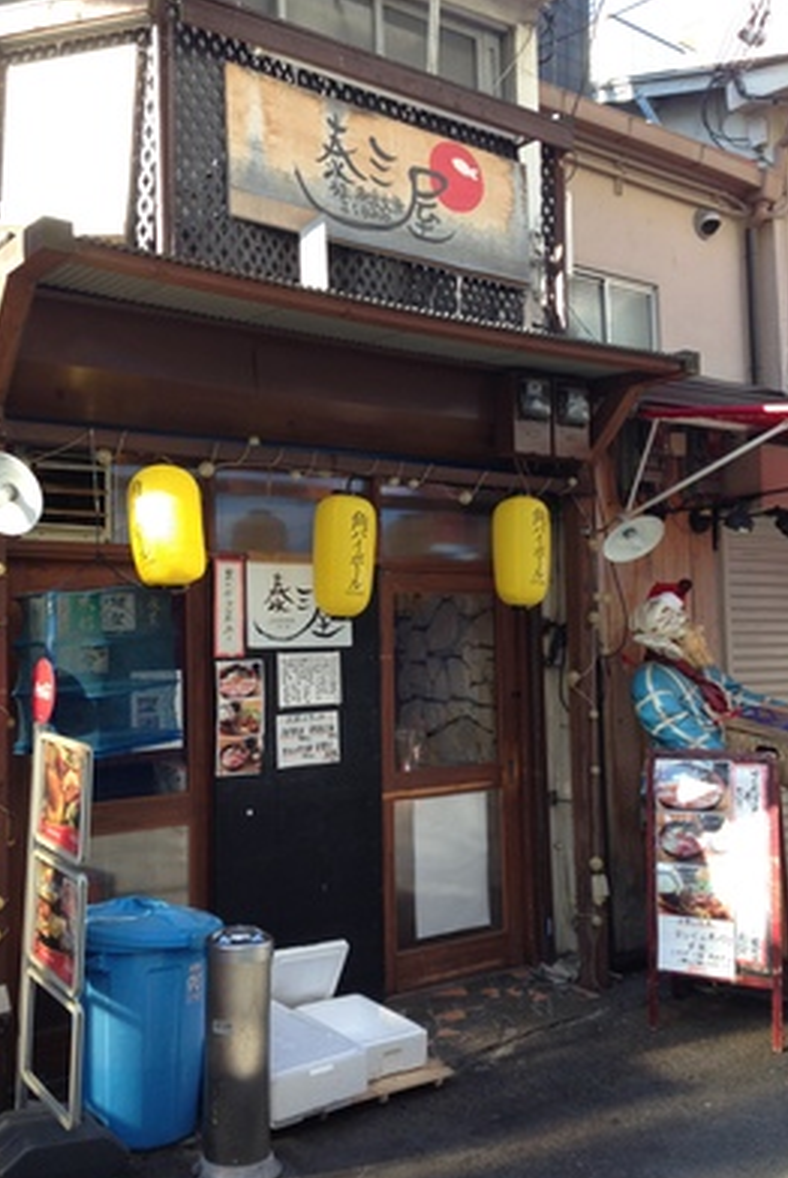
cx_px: 352
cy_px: 592
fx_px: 1147
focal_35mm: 35
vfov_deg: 54.4
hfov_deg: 37.9
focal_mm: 4.12
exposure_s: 1/152
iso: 50
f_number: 2.4
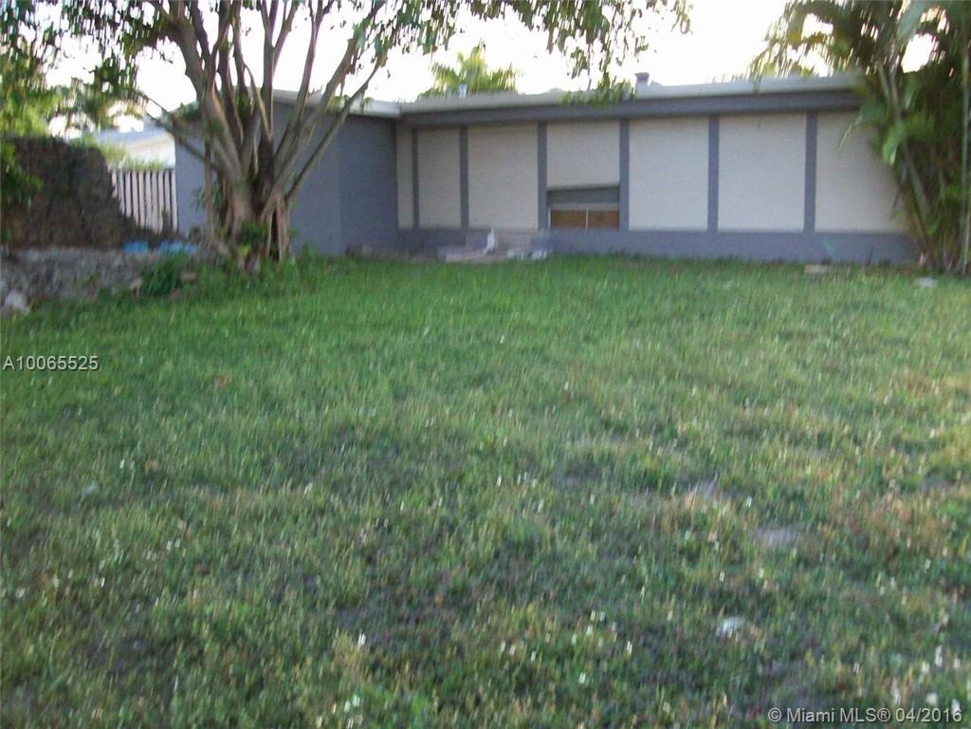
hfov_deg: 51.4
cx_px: 486
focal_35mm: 36
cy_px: 364
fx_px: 1010
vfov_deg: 39.7
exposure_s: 1/136
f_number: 2.7
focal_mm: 6
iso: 200
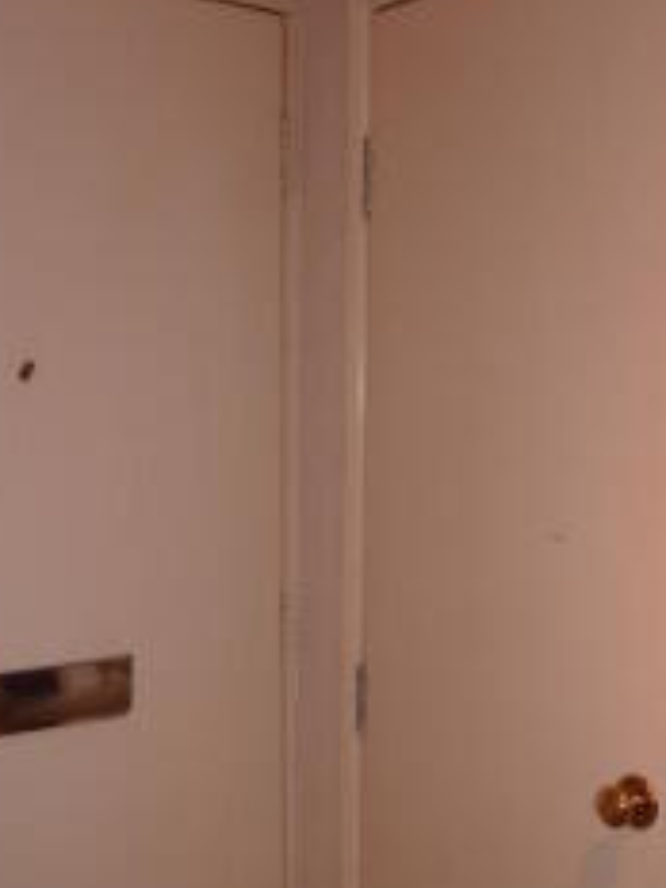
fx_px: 1206
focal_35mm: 47
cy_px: 618
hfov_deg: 30.9
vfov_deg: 39.8
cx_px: 356
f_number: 3.3
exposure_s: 1/30
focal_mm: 4.1
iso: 100
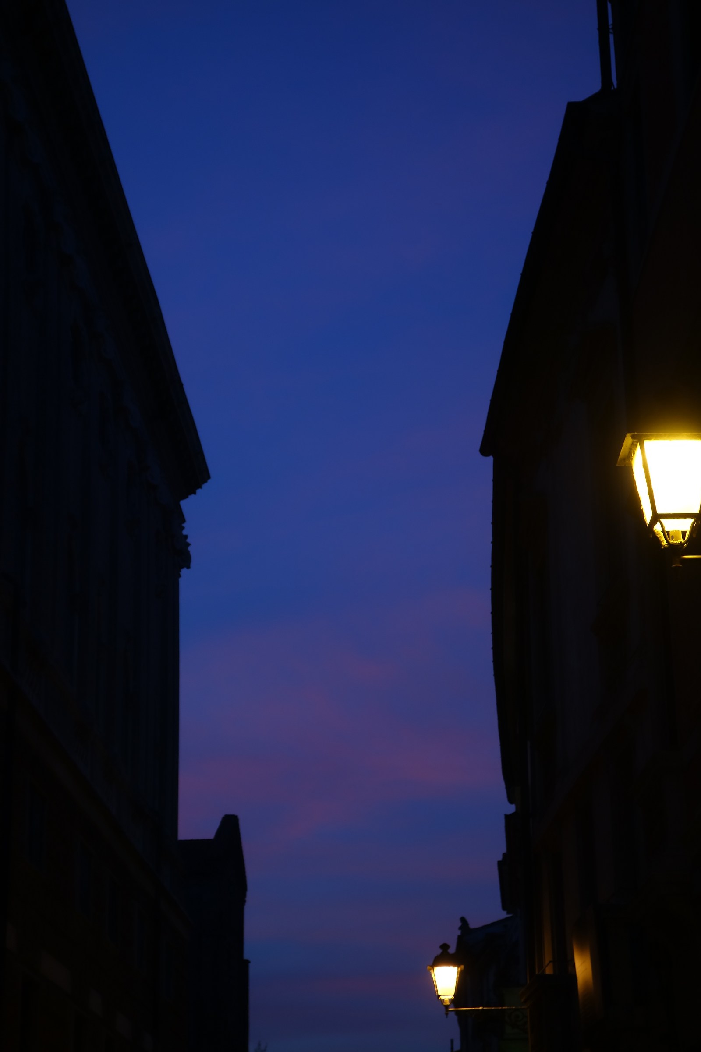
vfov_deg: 27.0
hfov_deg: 18.2
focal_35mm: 75
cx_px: 350
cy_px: 526
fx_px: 2190
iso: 400
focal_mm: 27.86
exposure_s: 1/80
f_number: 4
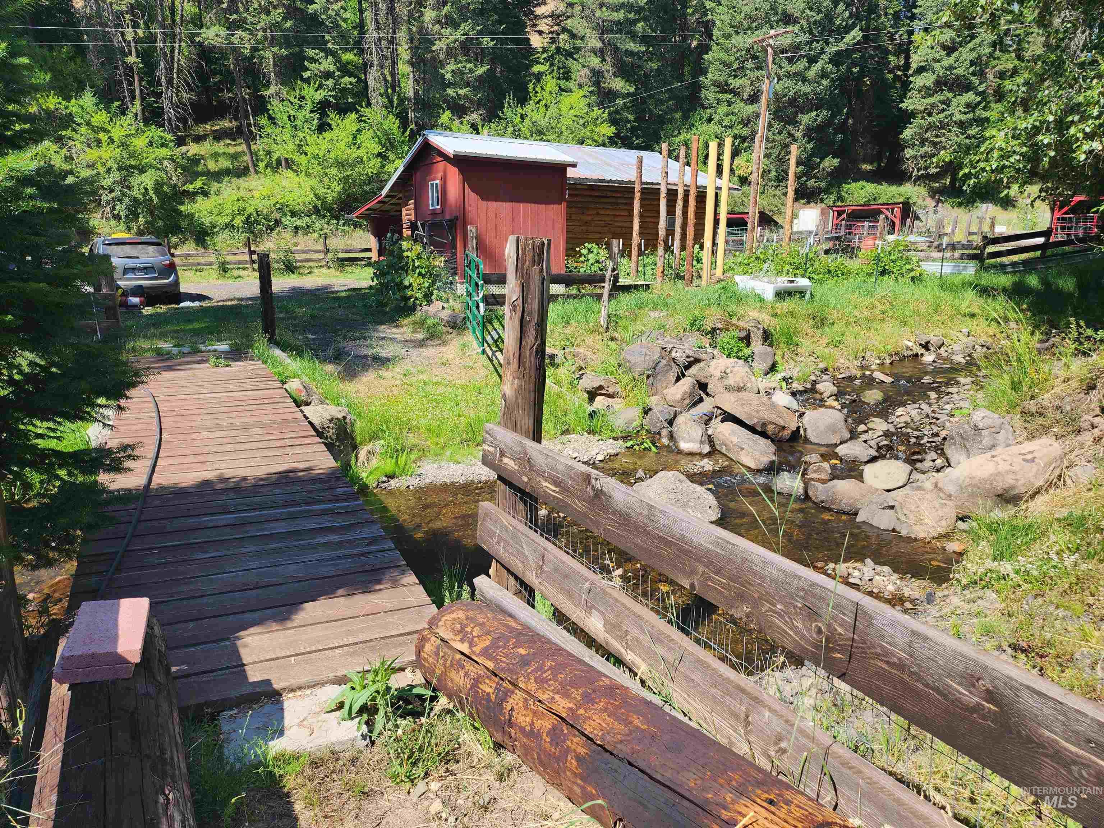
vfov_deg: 58.9
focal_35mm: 23
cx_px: 552
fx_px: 734
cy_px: 414
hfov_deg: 73.9
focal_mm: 6.4
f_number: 1.8
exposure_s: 1/446
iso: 12
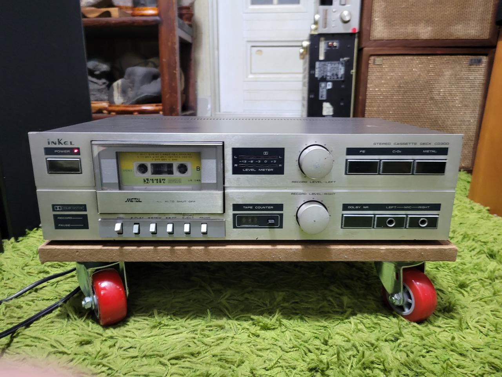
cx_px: 251
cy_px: 188
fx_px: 377
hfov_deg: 67.3
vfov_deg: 53.1
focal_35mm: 26
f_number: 1.8
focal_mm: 5.4
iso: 250
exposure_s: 1/40
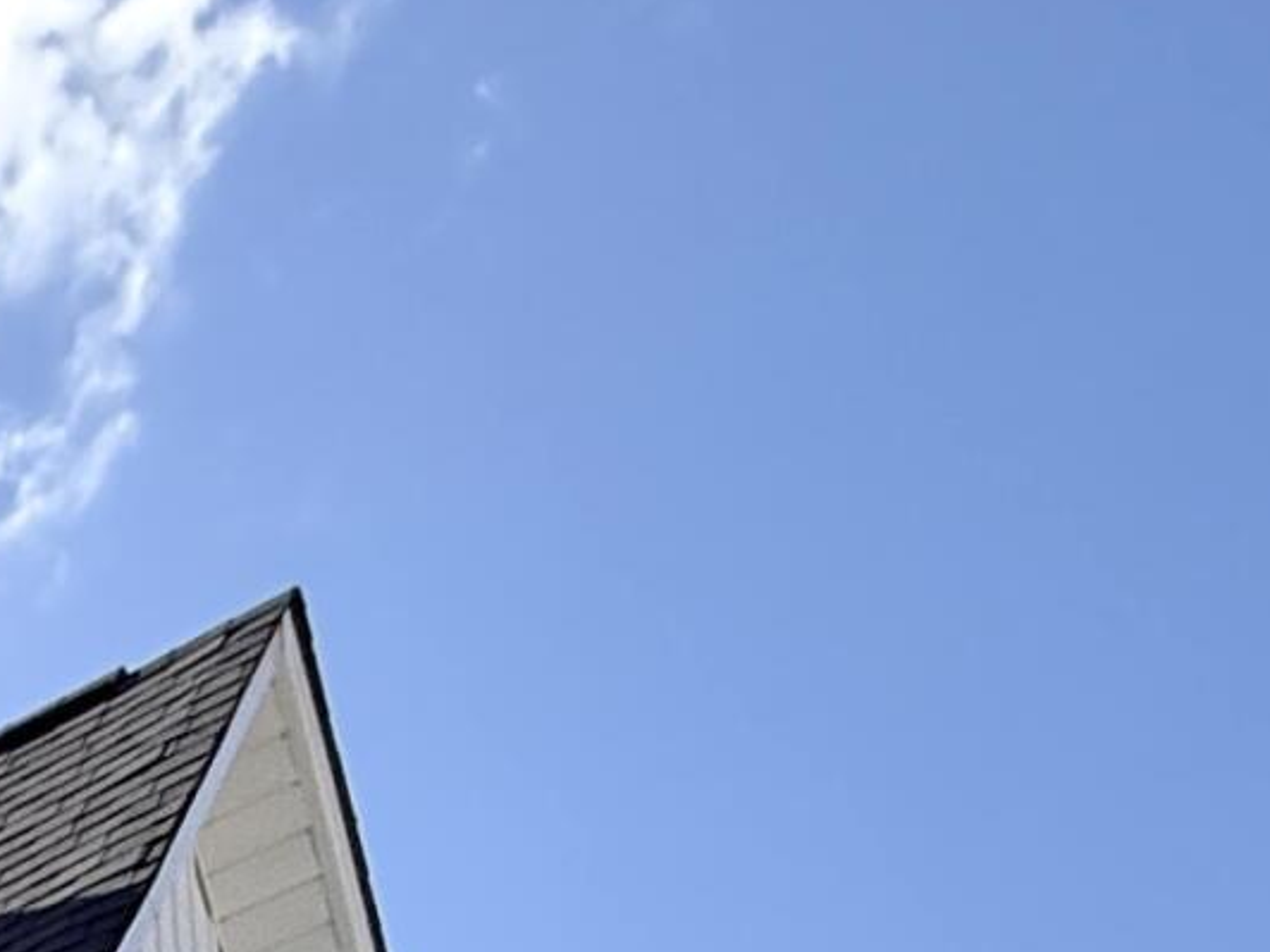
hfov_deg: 16.2
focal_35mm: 79
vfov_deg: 12.8
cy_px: 2480
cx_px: -1530
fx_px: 2898
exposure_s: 1/914
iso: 50
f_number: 2.2
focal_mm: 2.22
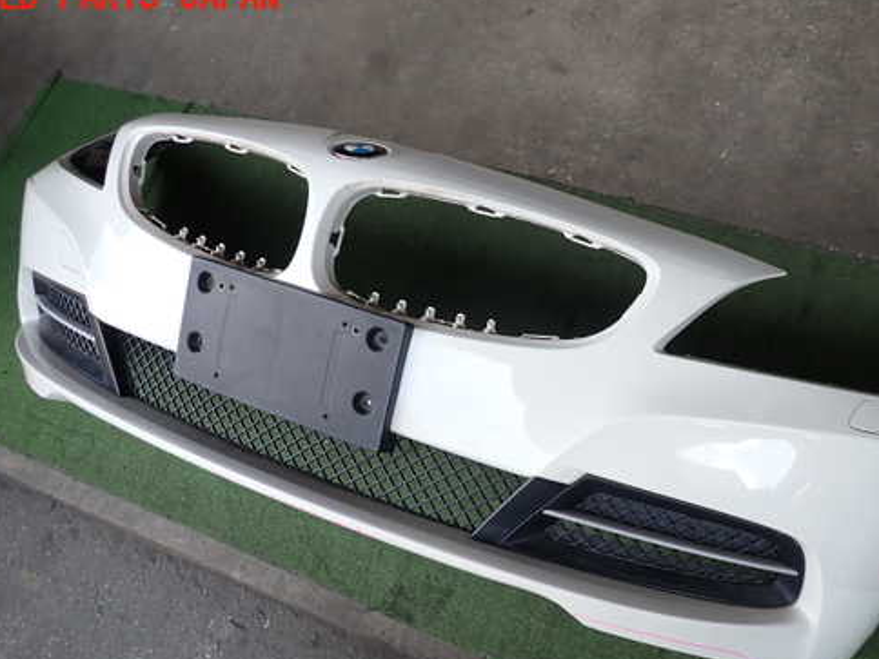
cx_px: 494
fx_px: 787
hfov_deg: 58.2
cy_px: 383
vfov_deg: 45.3
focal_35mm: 31
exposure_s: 1/200
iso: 100
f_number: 2
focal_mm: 4.5
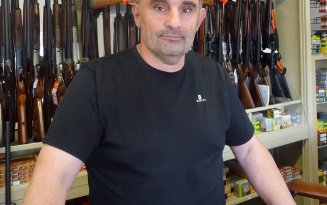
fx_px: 357
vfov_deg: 31.4
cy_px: 49
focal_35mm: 40
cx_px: 194
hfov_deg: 49.0
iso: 320
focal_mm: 4.7
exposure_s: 1/30
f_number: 3.3
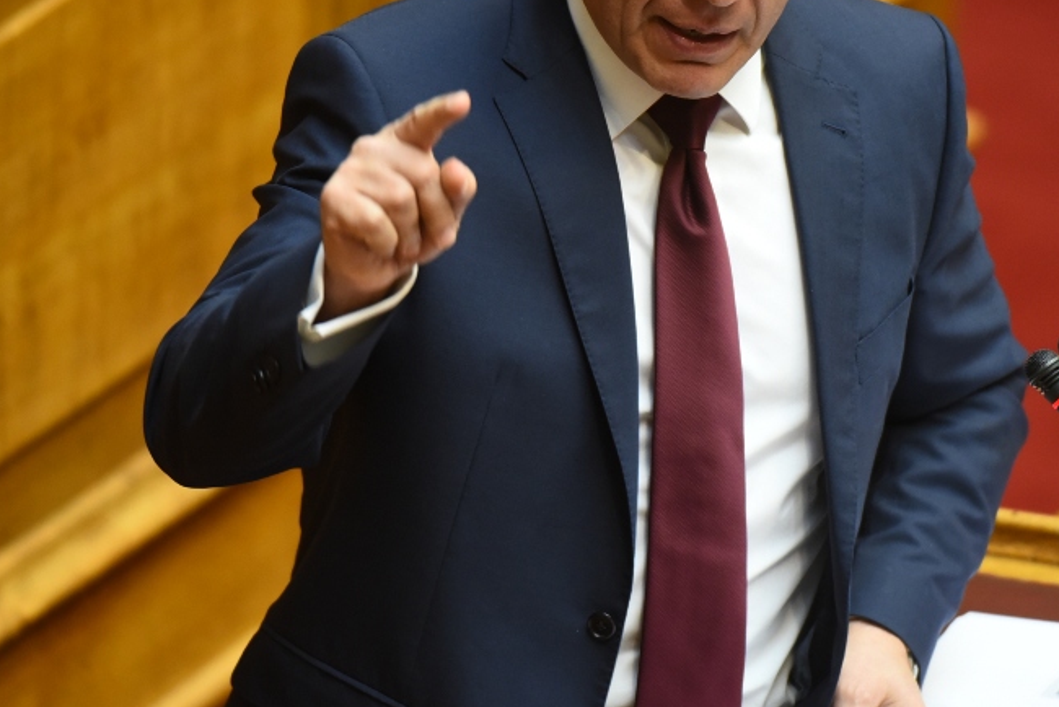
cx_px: 582
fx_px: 23189
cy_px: 197
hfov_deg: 2.6
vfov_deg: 1.7
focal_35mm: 788
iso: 2500
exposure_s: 1/200
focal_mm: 500
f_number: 4
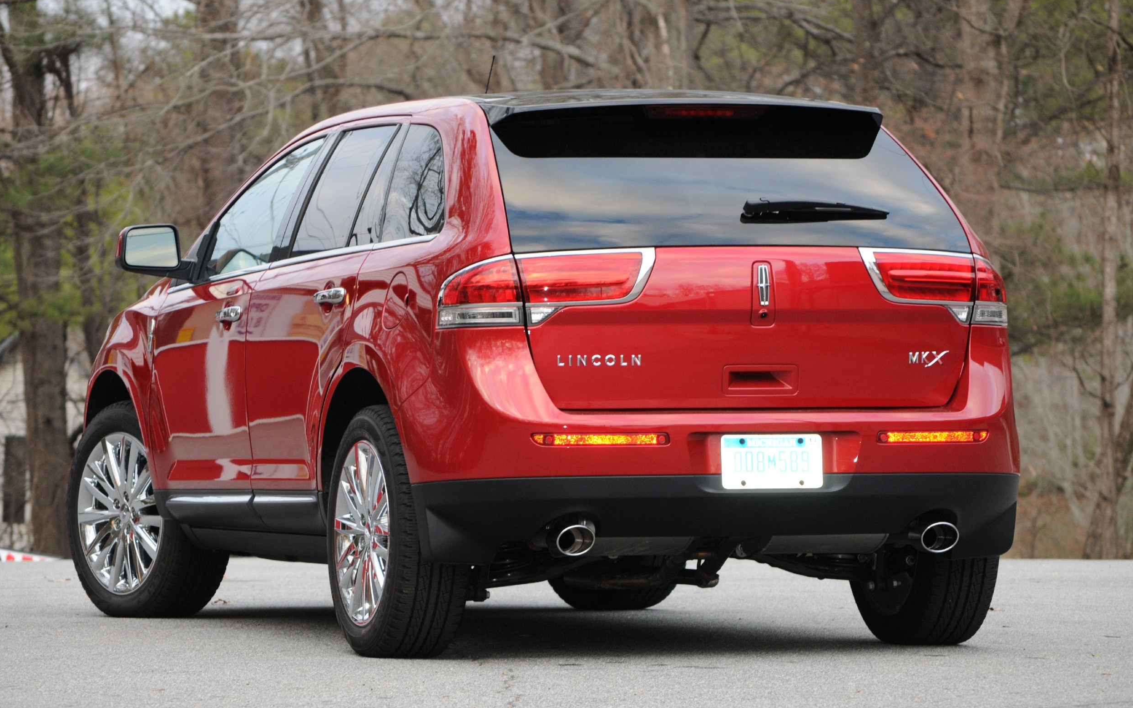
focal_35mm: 184
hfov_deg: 11.4
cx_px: 566
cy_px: 353
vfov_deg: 7.1
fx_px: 5681
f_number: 8
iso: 500
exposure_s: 1/60
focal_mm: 120
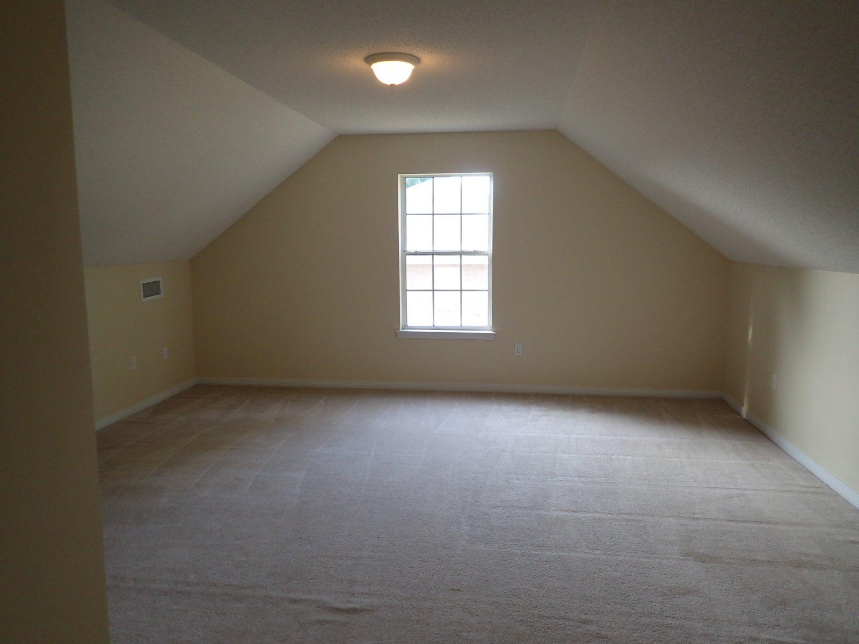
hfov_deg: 69.4
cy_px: 322
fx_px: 620
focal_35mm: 25
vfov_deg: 54.9
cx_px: 430
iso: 160
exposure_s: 1/60
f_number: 2
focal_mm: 4.5
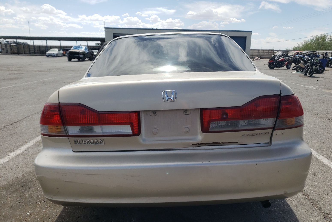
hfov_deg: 65.5
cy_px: 123
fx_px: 258
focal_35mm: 28
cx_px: 171
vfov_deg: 46.3
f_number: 1.5
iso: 50
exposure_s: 1/3333
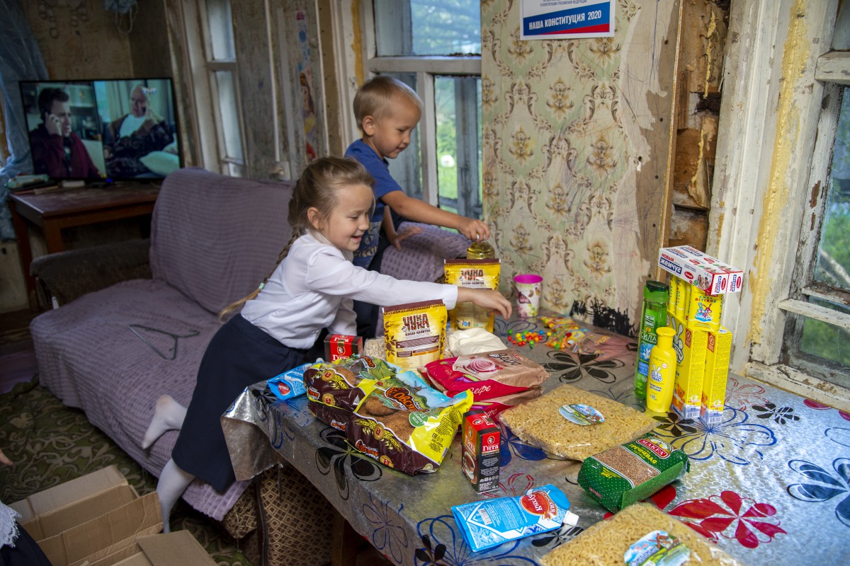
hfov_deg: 65.5
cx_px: 425
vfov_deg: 46.4
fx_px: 661
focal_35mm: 28
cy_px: 283
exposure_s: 1/160
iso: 500
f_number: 3.2
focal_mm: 28
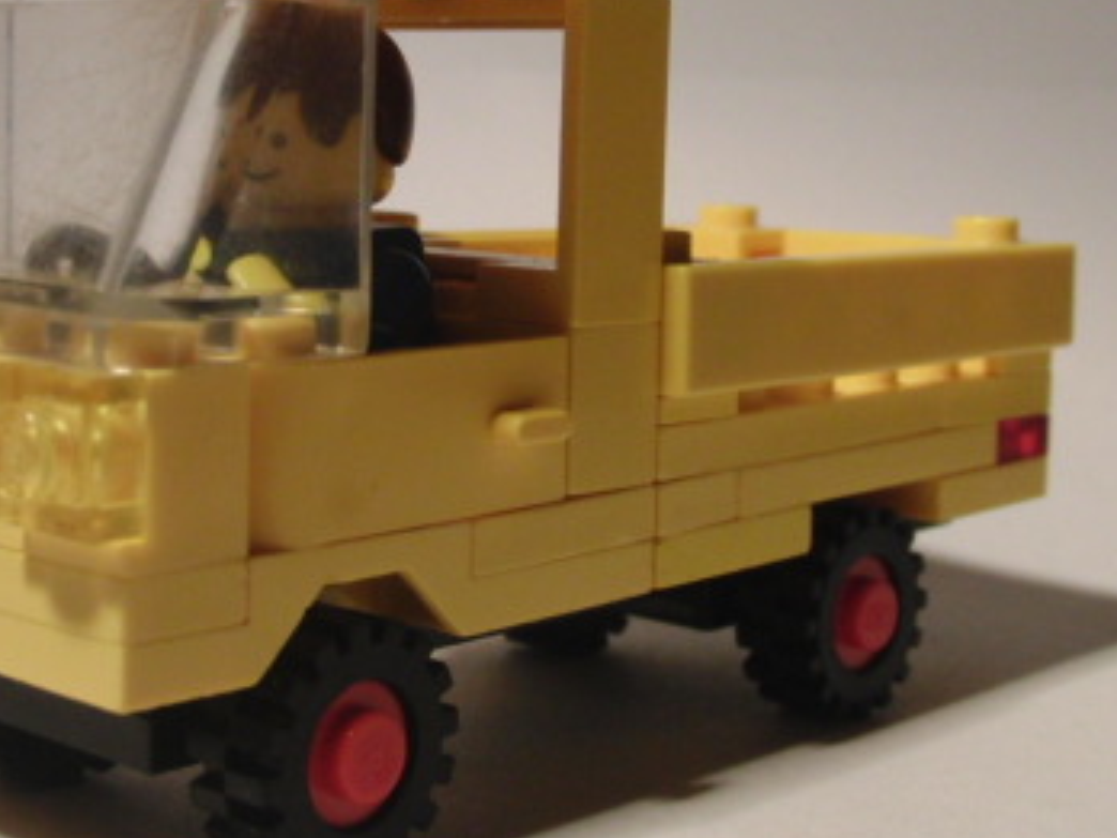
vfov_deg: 21.5
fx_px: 2194
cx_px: 404
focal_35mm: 68
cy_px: 266
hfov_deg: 28.4
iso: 250
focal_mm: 6.42
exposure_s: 1/80
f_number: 3.6
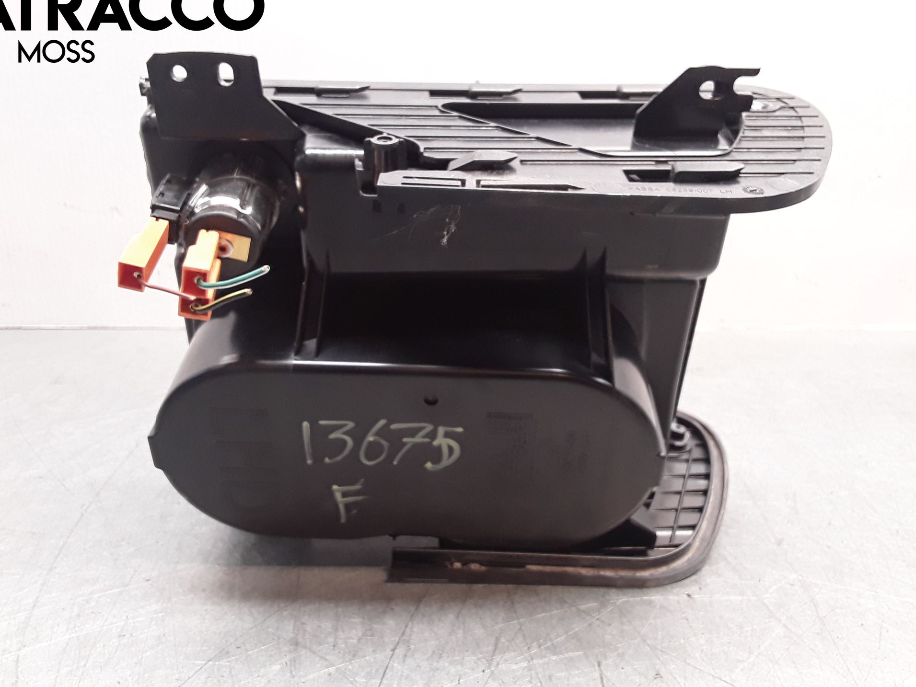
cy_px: 347
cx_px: 461
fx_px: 794
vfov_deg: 46.8
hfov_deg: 60.0
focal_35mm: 30
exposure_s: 1/33
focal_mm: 2.91
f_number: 1.9
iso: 100
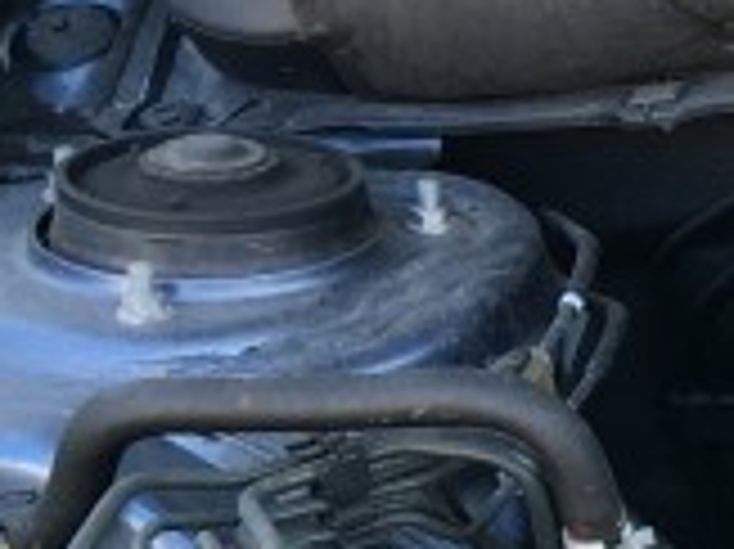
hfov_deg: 9.3
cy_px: 738
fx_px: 3856
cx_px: 1972
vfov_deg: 8.0
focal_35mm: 182
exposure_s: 1/60
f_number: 2.2
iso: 25
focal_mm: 4.15
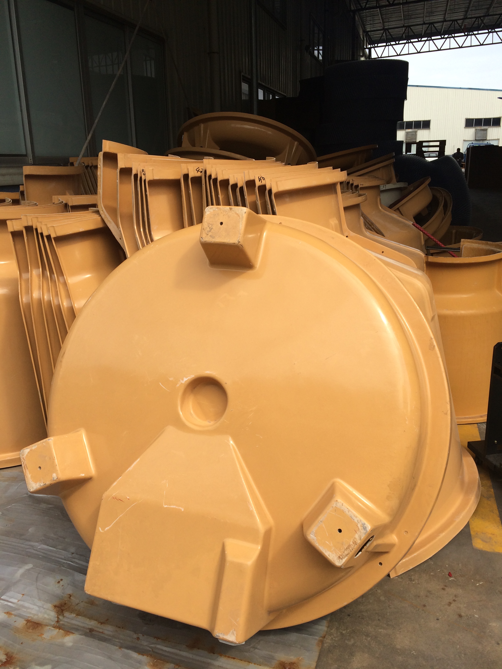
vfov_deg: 61.7
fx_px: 561
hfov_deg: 48.2
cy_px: 334
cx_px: 251
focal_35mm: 29
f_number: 2.2
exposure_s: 1/1325
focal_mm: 4.15
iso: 32
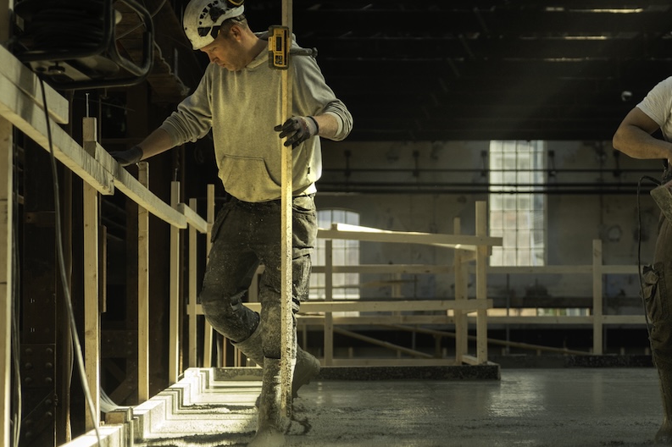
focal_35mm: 113
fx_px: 2108
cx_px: 455
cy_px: 226
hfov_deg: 18.1
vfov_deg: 12.1
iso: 800
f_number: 4
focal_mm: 70
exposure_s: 1/125
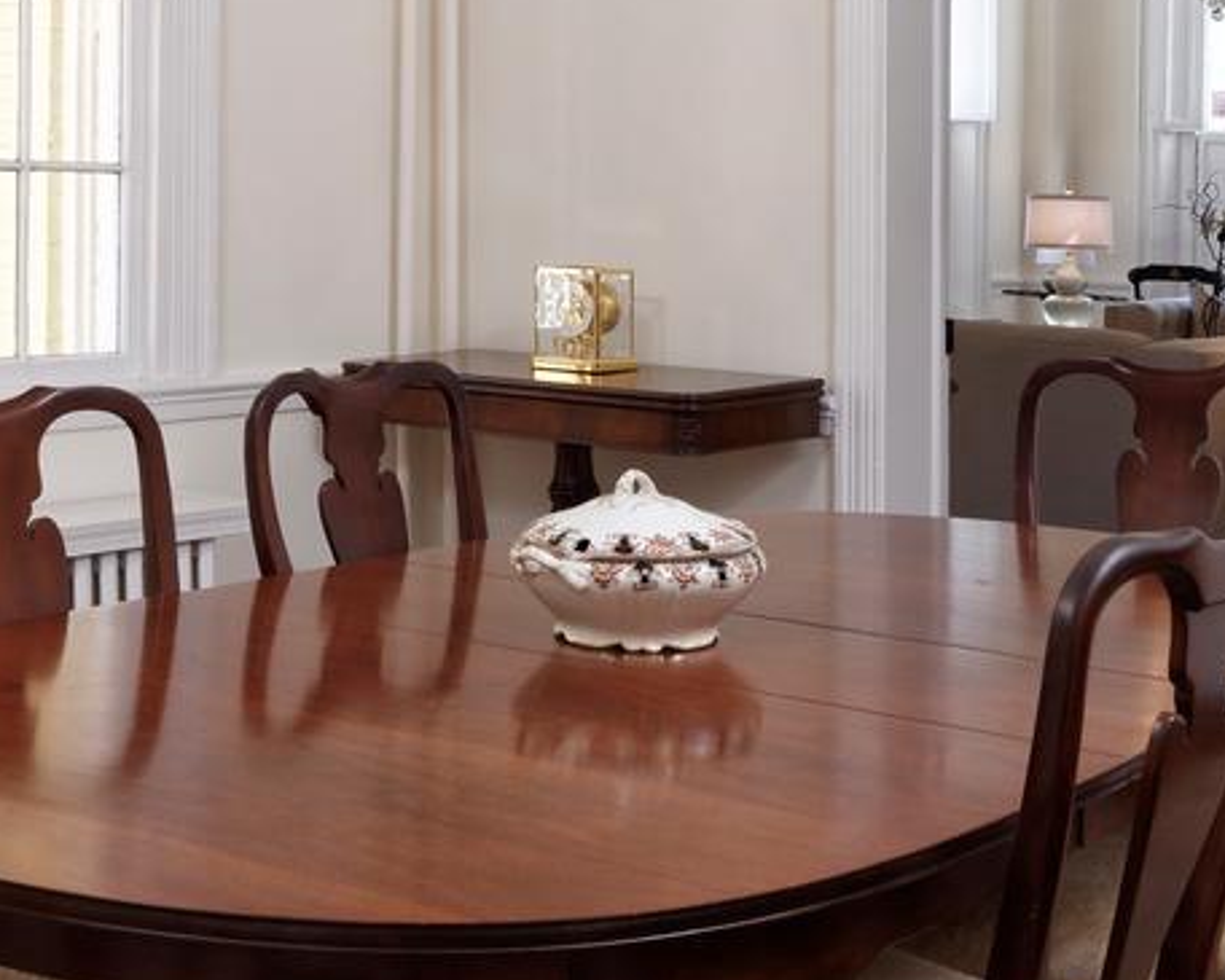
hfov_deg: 31.9
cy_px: 183
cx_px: 508
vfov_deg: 25.3
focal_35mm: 59
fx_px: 2140
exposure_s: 1/10
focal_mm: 14
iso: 320
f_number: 11
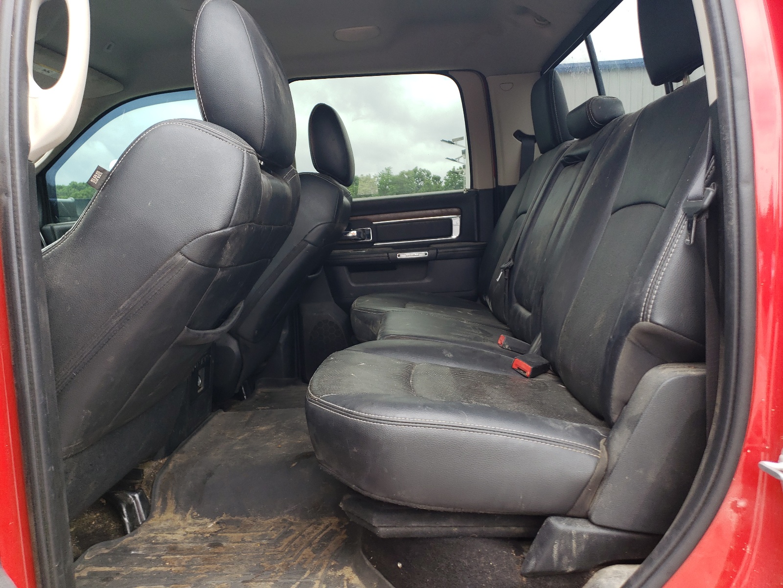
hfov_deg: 67.3
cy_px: 294
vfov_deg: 53.1
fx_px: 588
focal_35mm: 26
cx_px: 392
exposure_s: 1/192
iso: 50
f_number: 1.5
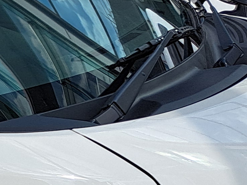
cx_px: -471
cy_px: 219
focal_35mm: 151
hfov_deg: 10.1
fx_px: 1077
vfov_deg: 9.7
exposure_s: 1/1984
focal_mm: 5.23
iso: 50
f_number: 1.8
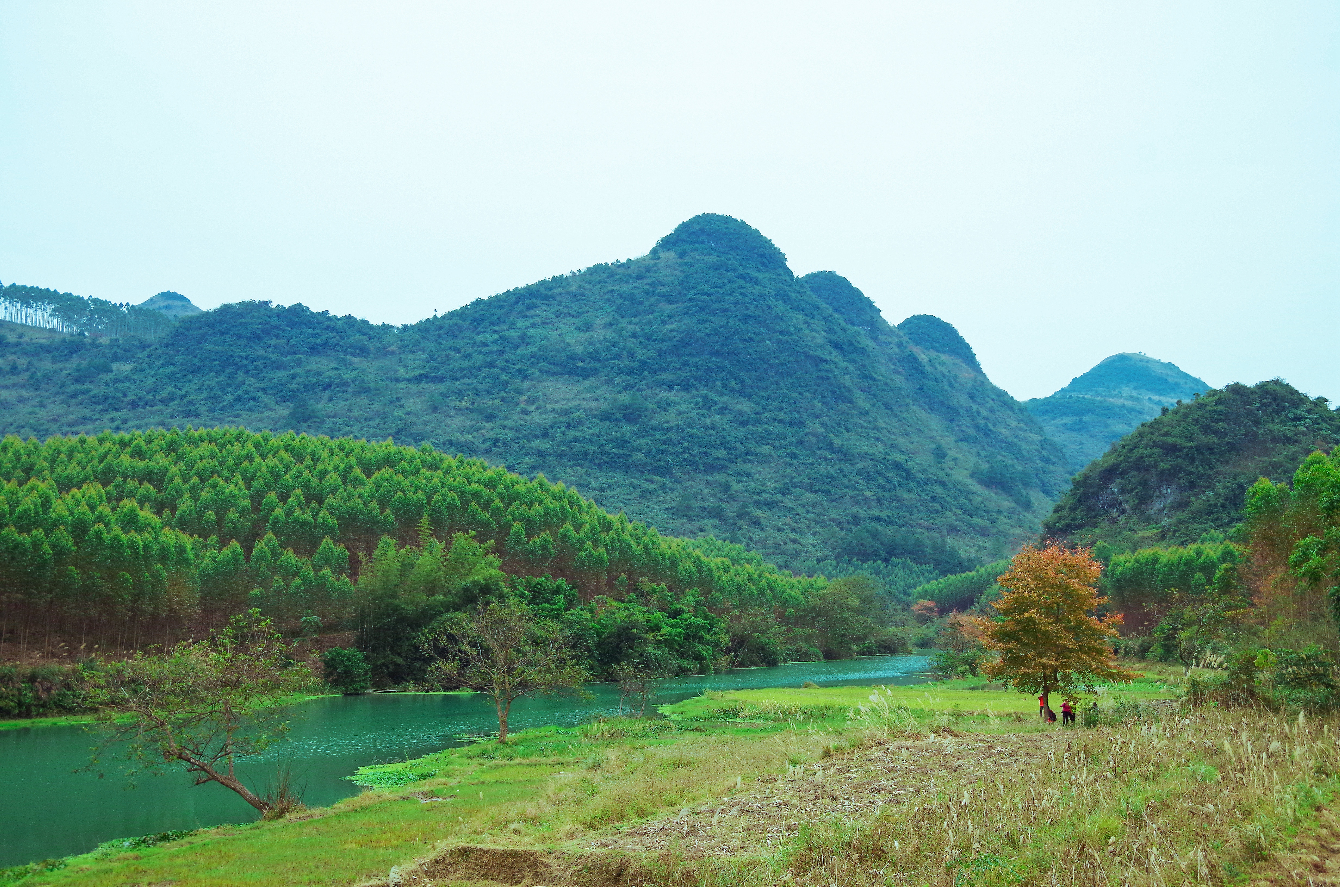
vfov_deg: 31.8
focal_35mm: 42
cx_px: 670
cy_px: 444
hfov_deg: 46.5
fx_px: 1560
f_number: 5
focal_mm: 28
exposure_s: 1/500
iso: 800
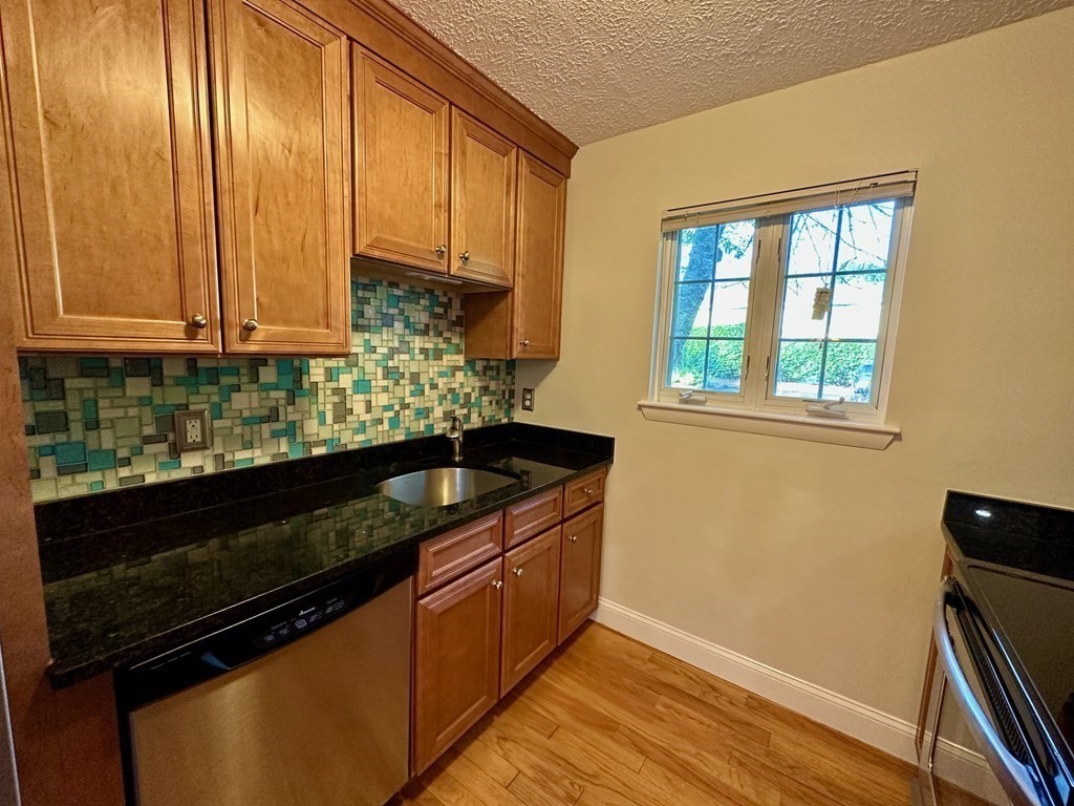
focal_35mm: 14
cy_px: 403
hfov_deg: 102.1
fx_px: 434
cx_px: 537
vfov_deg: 85.7
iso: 320
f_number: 2.2
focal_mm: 2.22
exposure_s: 1/60
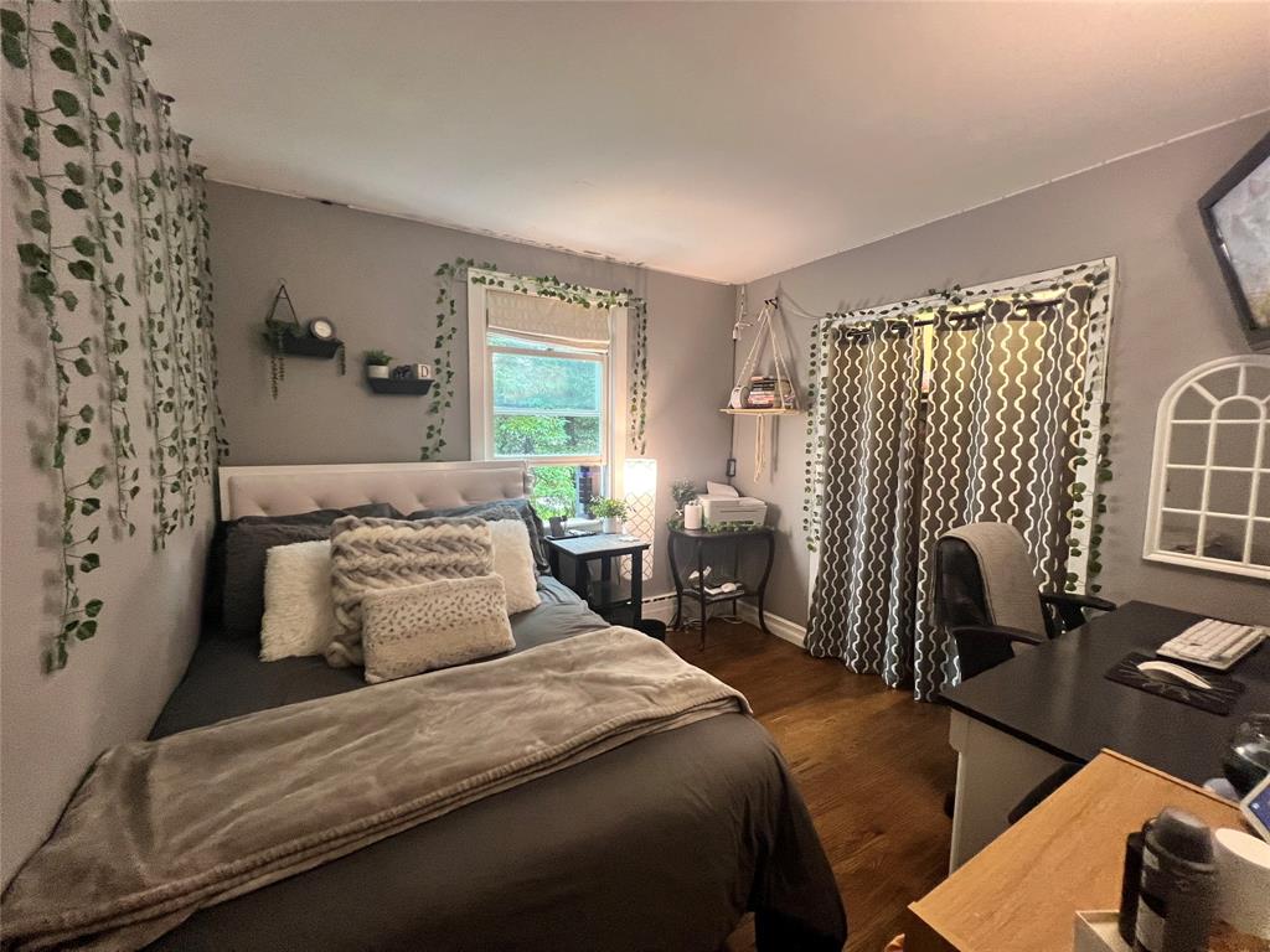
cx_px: 635
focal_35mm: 13
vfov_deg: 89.9
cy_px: 476
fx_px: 477
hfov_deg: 106.2
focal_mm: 1.57
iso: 320
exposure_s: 1/60
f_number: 1.8
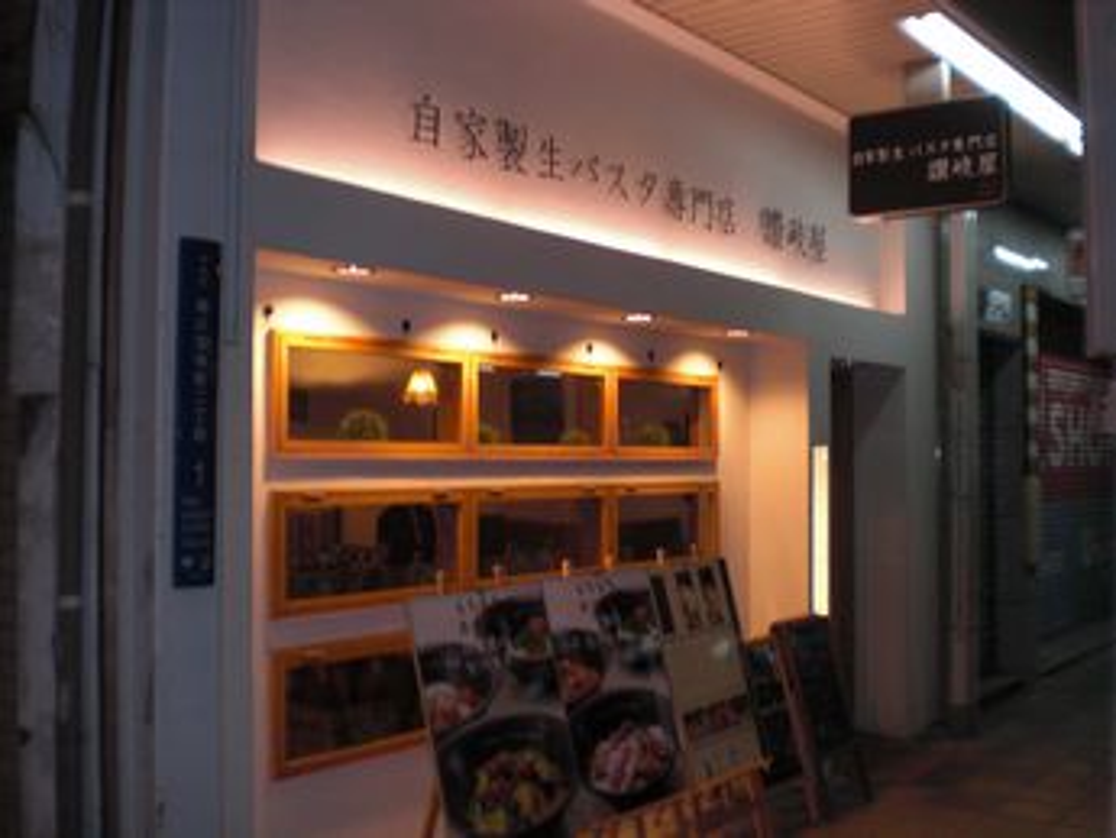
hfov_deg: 49.0
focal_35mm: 38
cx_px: 558
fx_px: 1226
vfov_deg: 37.7
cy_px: 419
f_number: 3.1
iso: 200
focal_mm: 6.3
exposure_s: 1/30
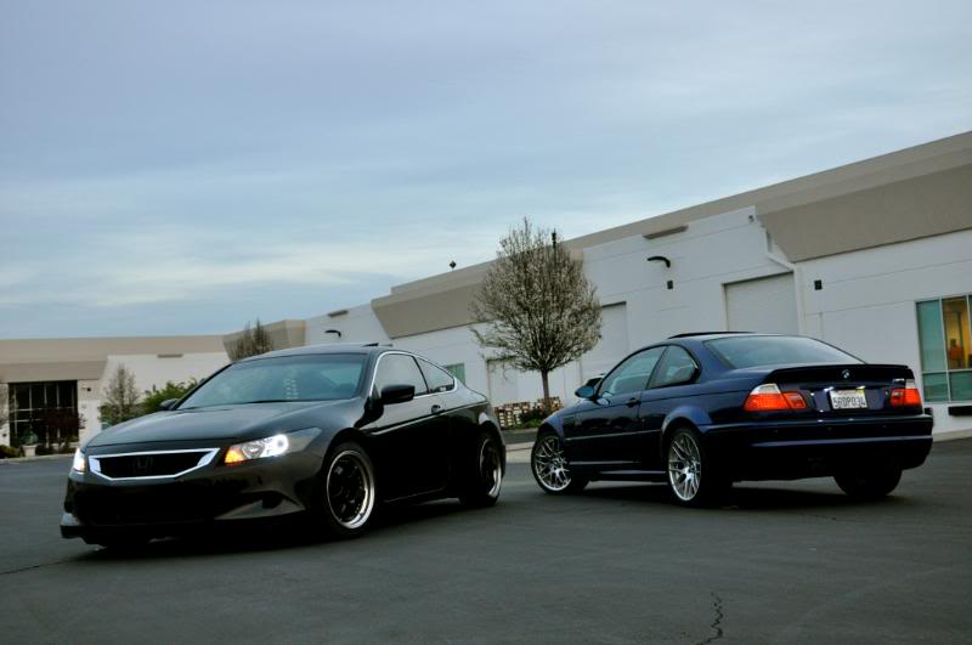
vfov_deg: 28.0
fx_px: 1294
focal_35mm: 48
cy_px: 322
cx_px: 486
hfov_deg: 41.2
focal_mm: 32
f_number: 7.1
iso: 800
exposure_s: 1/60
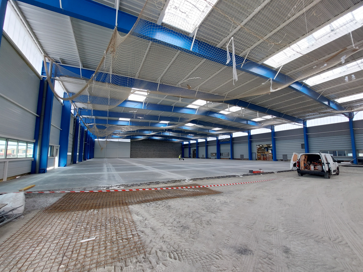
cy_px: 136
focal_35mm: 13
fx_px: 136
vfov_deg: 89.9
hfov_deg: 106.2
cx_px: 182
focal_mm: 1.74
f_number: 2.2
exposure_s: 1/120
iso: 64
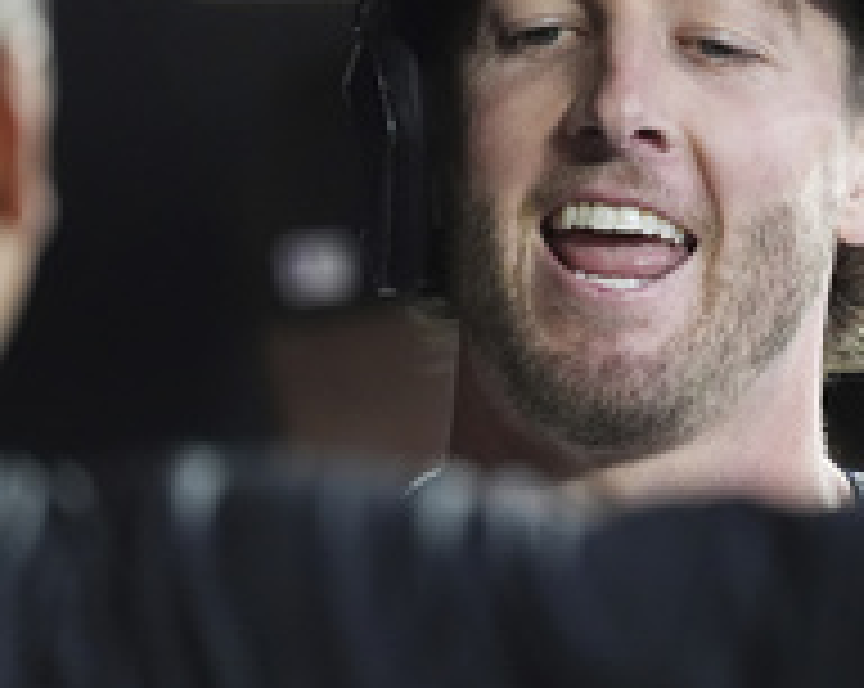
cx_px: 828
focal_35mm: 1504
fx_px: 38400
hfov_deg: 1.3
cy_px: 317
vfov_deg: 1.0
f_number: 4
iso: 4000
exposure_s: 1/640
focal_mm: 600
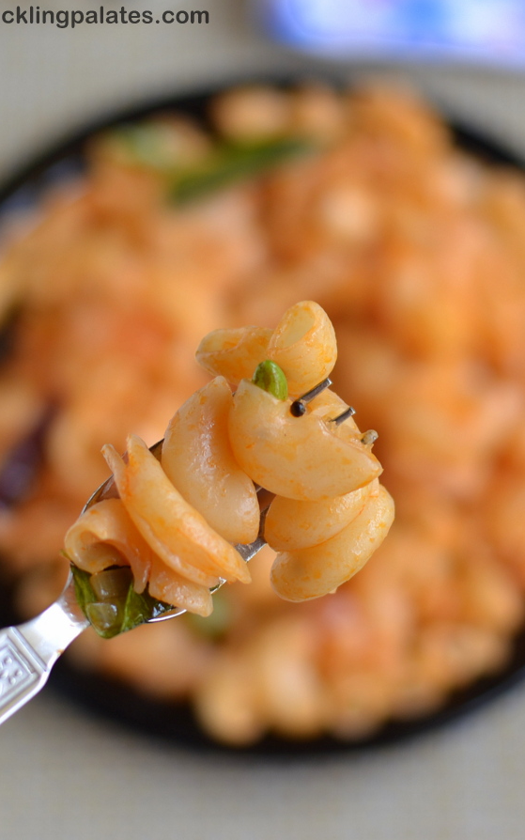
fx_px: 1762
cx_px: 263
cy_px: 421
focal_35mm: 77
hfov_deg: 16.9
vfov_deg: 26.8
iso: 100
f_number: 2.8
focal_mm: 50
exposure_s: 1/125
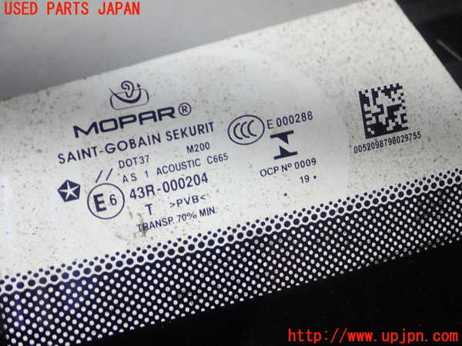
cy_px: 173
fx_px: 614
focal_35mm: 46
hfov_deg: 41.2
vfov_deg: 31.5
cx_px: 231
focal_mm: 8.41
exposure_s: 1/100
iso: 100
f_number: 3.1
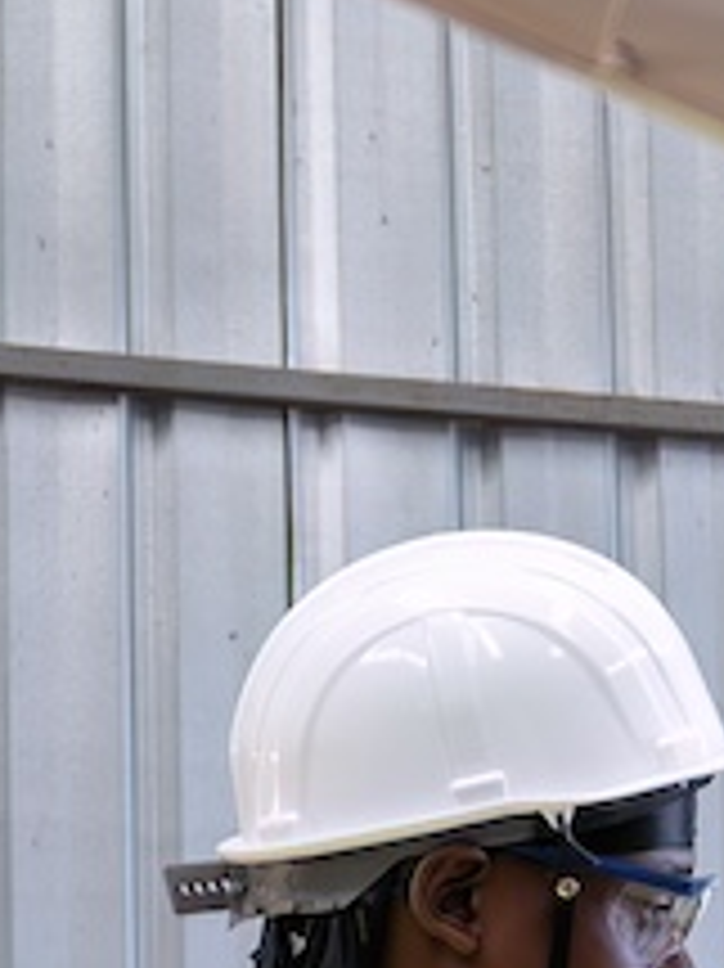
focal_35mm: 179
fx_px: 4997
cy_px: 1195
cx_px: 809
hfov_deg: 8.2
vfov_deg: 10.8
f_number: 2.8
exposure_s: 1/160
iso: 160
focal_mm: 27
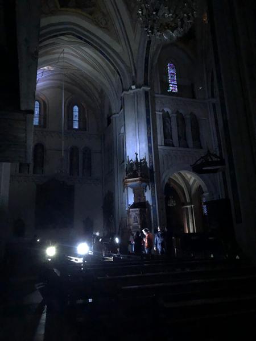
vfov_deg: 63.4
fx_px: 276
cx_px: 128
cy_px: 170
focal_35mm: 28
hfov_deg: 49.7
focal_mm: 4
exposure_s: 1/4
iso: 1600
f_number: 1.8
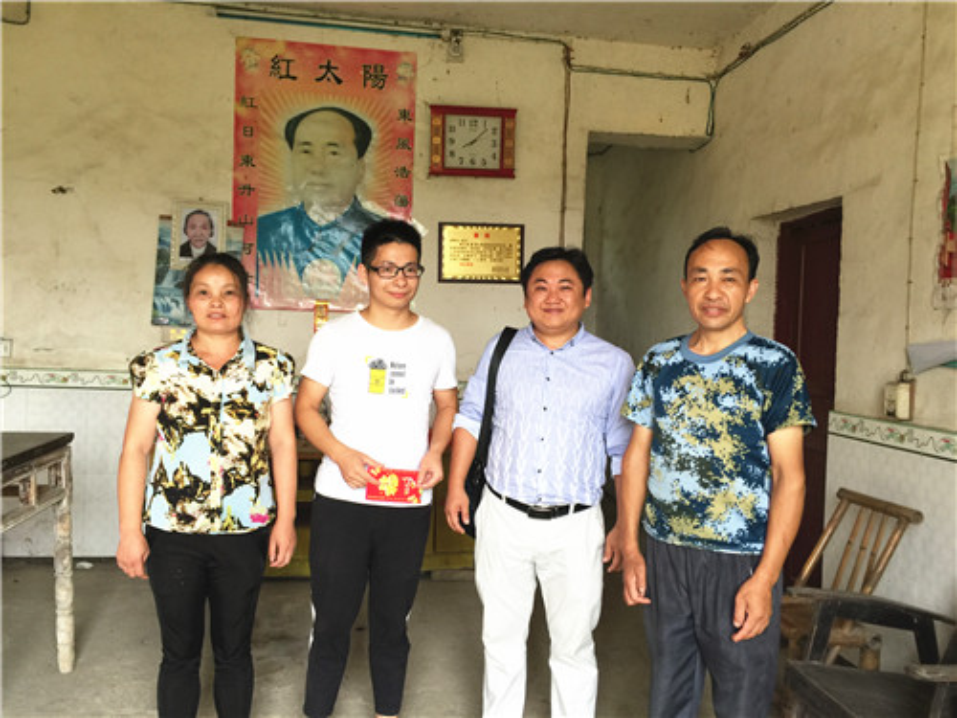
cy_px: 359
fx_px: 802
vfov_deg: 48.2
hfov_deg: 61.7
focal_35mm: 29
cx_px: 478
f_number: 2.2
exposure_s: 1/33
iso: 32
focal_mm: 4.15
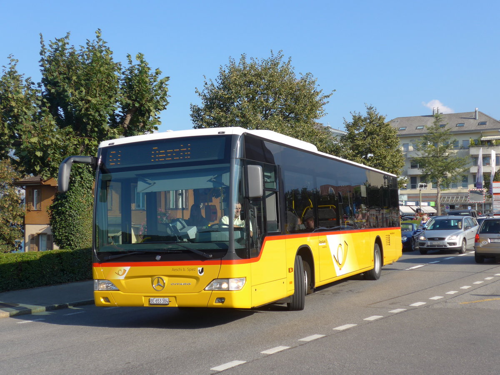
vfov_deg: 31.5
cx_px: 250
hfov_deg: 41.2
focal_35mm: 46
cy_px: 188
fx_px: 664
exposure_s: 1/1000
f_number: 3
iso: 80
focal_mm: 9.5
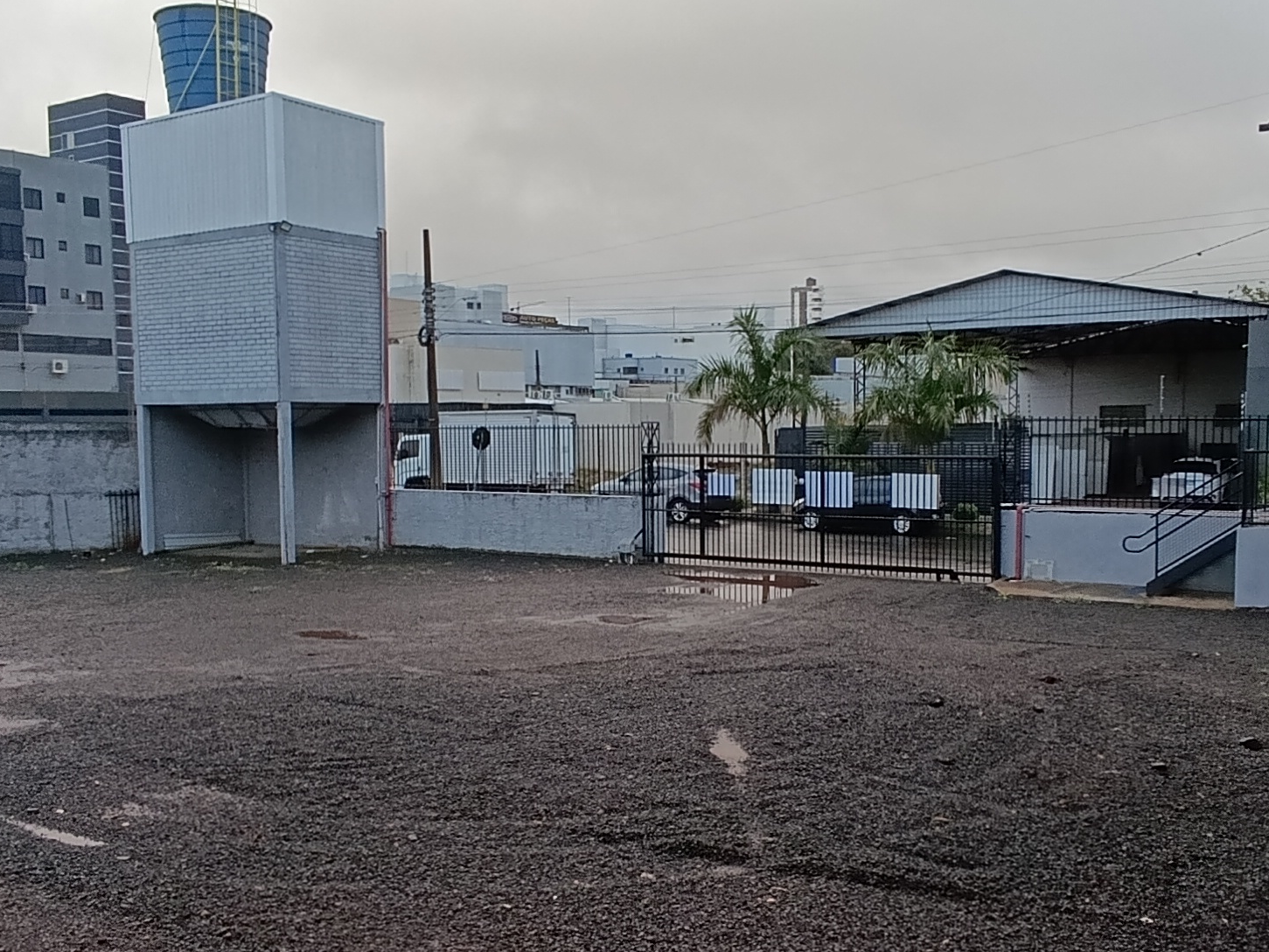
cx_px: 631
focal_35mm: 36
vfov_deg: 39.6
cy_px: 522
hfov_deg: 51.4
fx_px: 1320
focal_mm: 1.65
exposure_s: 1/120
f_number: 2.2
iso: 64
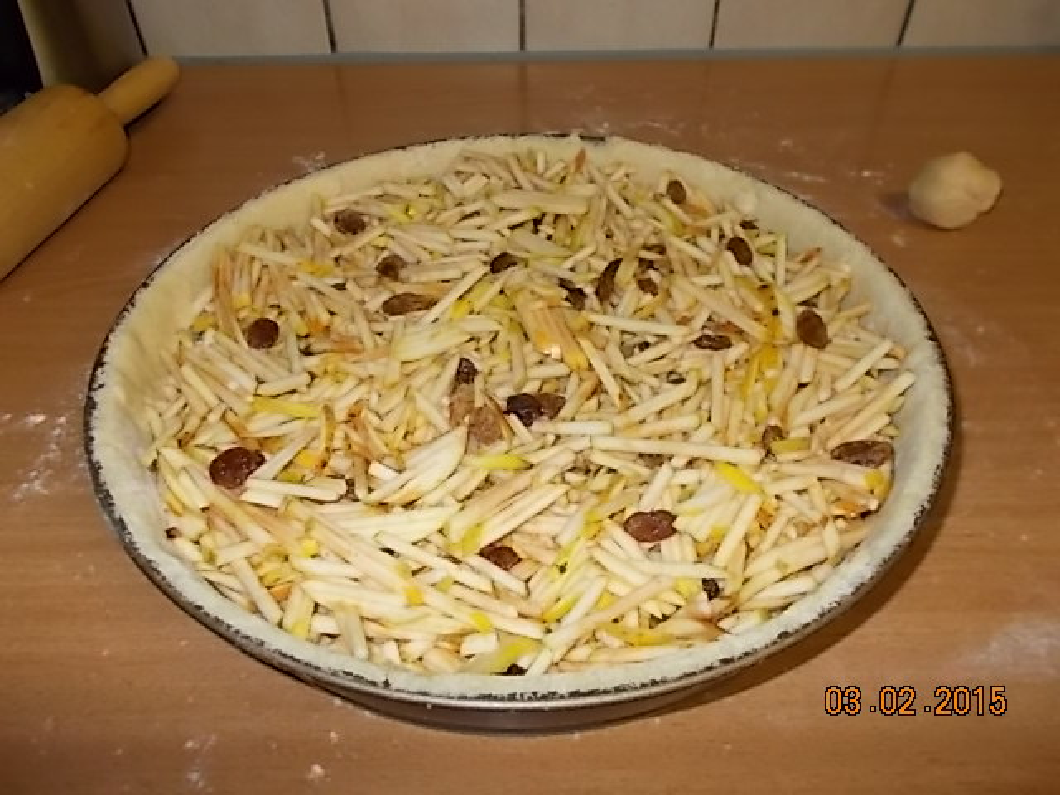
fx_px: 796
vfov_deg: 53.1
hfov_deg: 67.3
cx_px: 530
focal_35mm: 26
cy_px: 398
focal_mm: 4.6
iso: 200
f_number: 3.2
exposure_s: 1/25
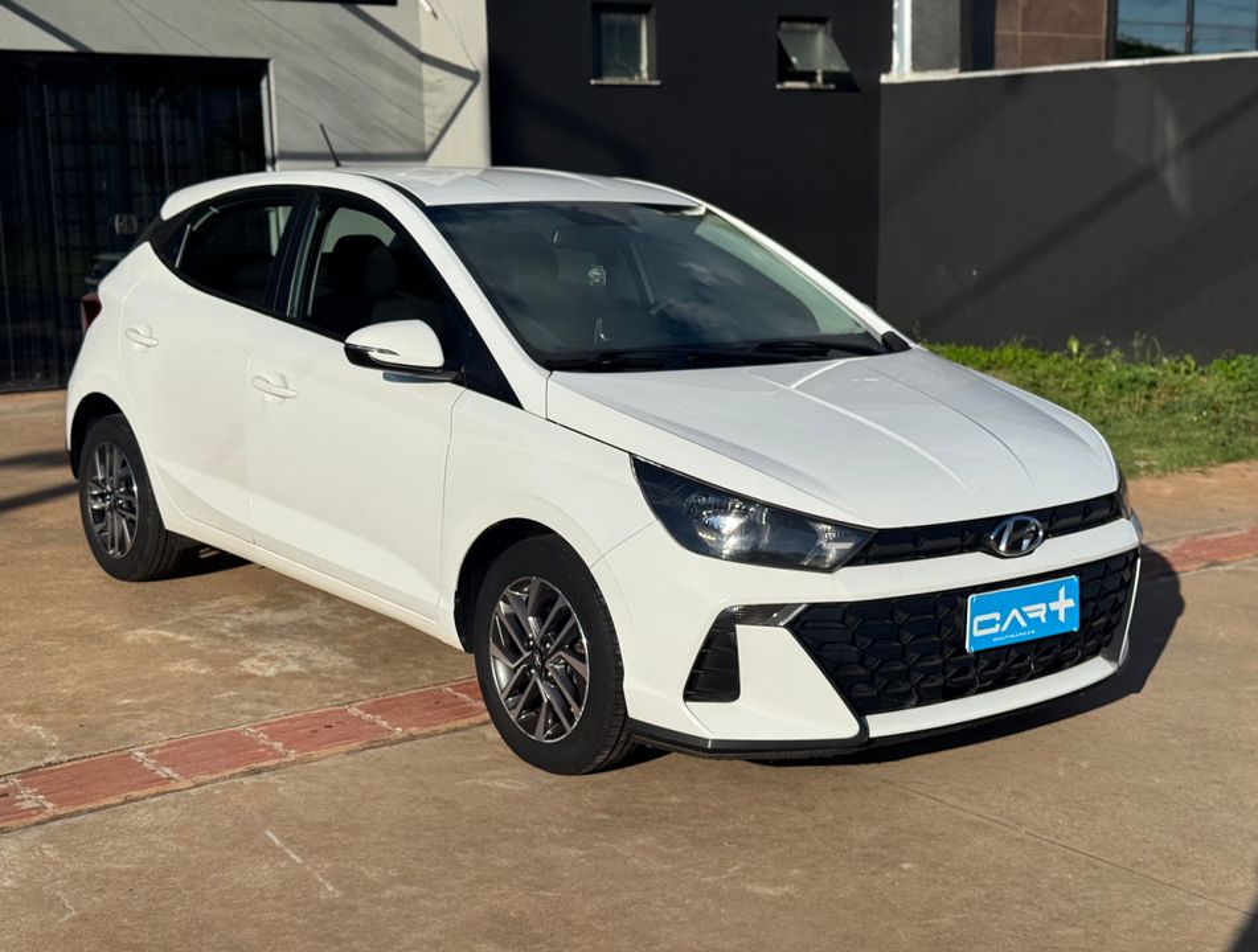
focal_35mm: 48
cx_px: 629
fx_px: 1750
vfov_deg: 30.4
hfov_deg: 39.5
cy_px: 476
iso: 80
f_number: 1.78
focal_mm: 6.76
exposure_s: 1/15385
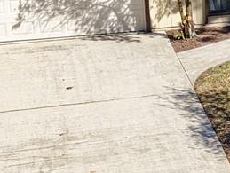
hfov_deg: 12.1
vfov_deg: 10.0
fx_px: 985
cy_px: -7
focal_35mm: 148
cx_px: 430
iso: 210
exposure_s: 1/4000
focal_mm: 8.67
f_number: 1.8
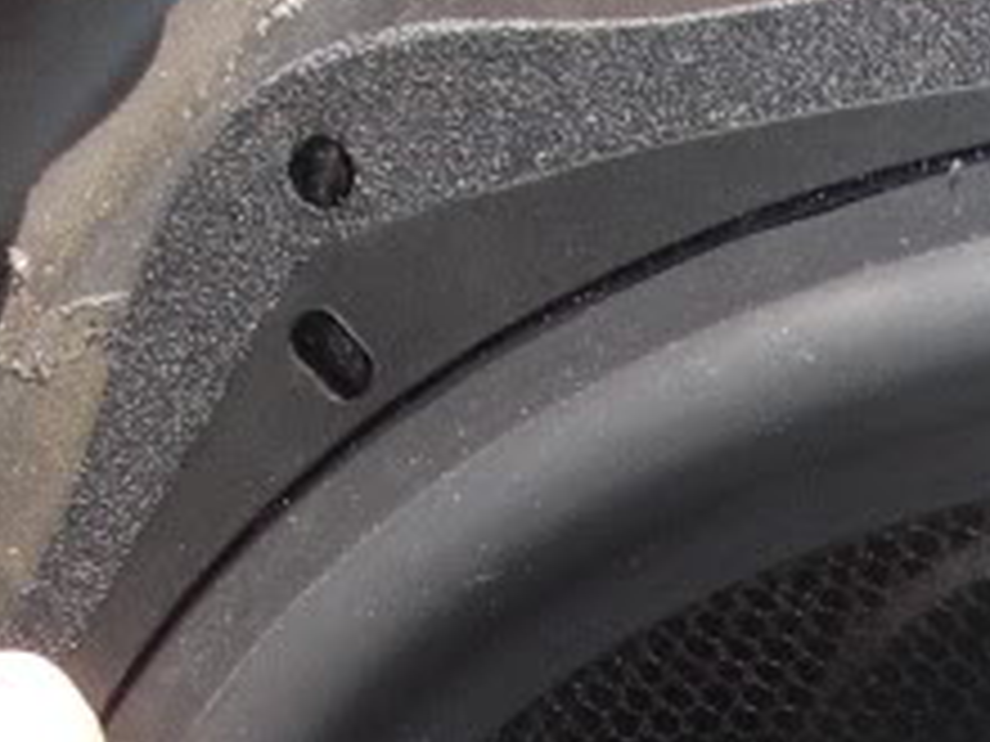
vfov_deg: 8.1
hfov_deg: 10.9
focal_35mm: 177
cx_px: 1332
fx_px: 5062
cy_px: 1264
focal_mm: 6.3
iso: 100
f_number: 3.3
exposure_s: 1/320
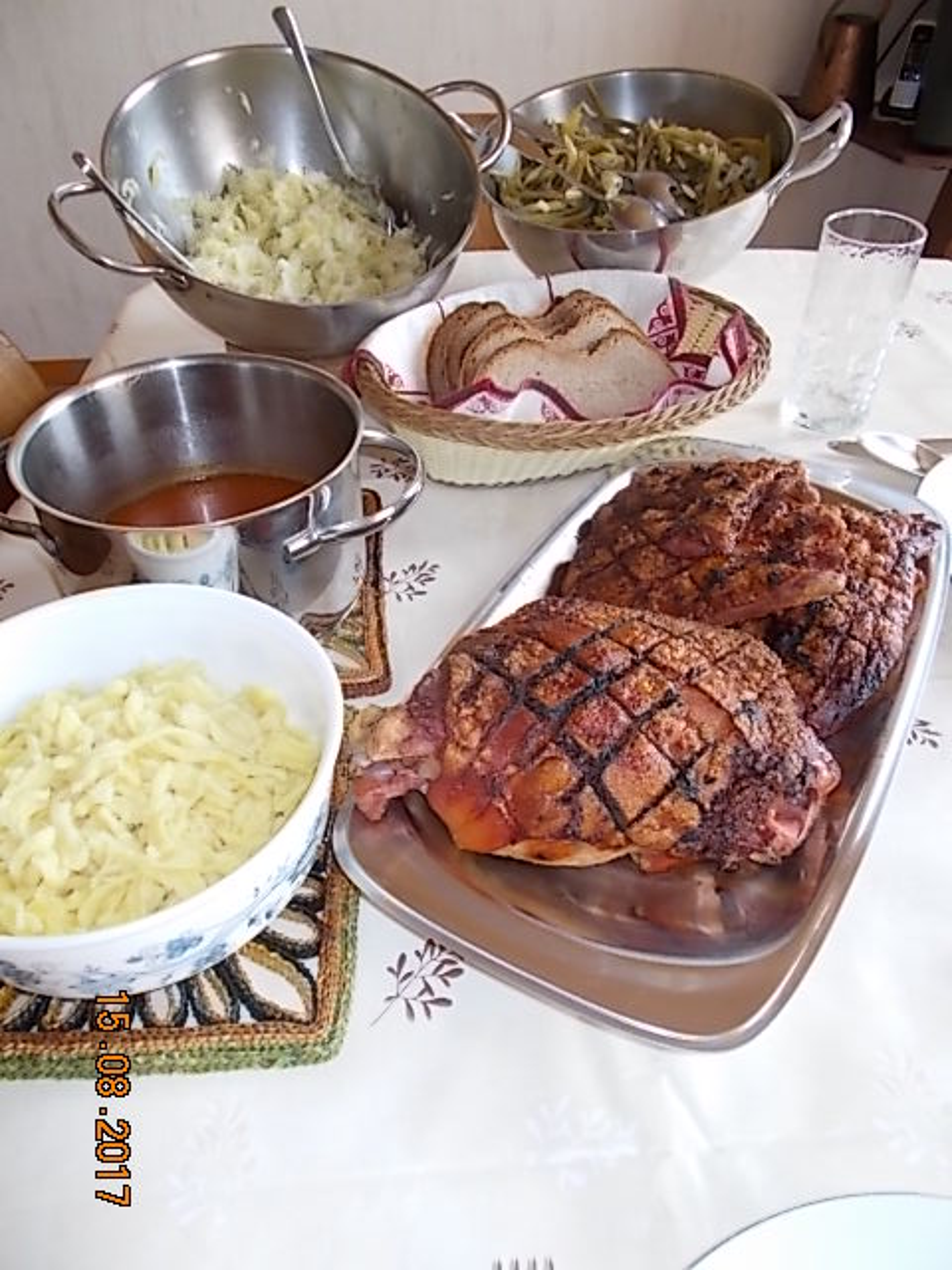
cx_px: 476
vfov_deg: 67.3
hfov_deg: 53.1
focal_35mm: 26
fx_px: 953
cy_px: 635
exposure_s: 1/25
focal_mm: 4.6
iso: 100
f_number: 3.2
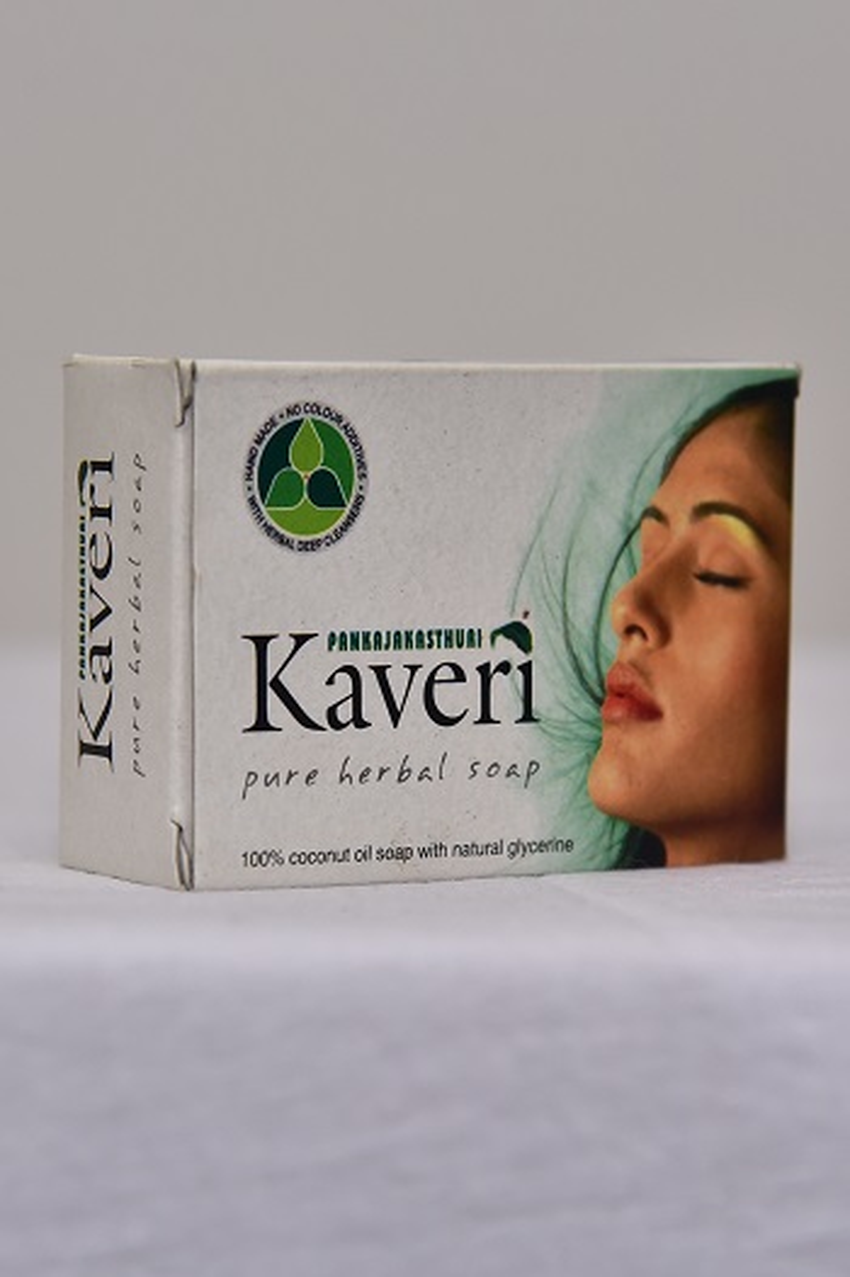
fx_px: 4255
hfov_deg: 11.4
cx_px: 425
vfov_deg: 17.1
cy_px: 638
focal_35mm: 120
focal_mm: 120
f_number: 5.6
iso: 1600
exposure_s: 1/160
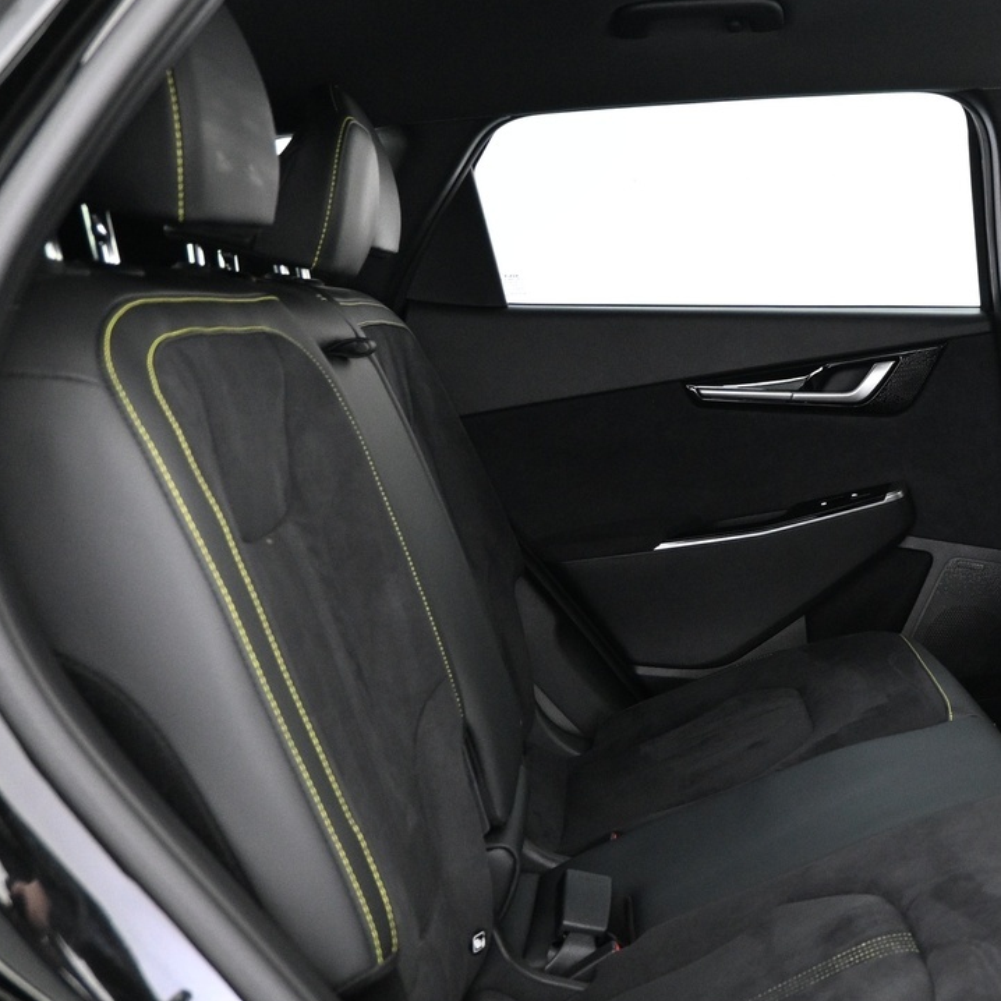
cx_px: 1005
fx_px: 1505
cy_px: 542
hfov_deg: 33.6
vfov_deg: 36.8
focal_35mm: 46
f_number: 3.5
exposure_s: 1/10
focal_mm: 16
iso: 1600
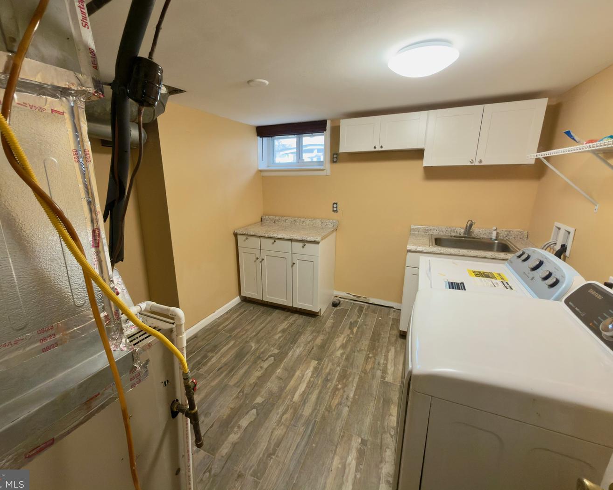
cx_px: 284
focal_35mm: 15
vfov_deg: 84.0
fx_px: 272
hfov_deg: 96.6
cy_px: 244
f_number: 2.2
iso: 160
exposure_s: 1/30
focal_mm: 2.22
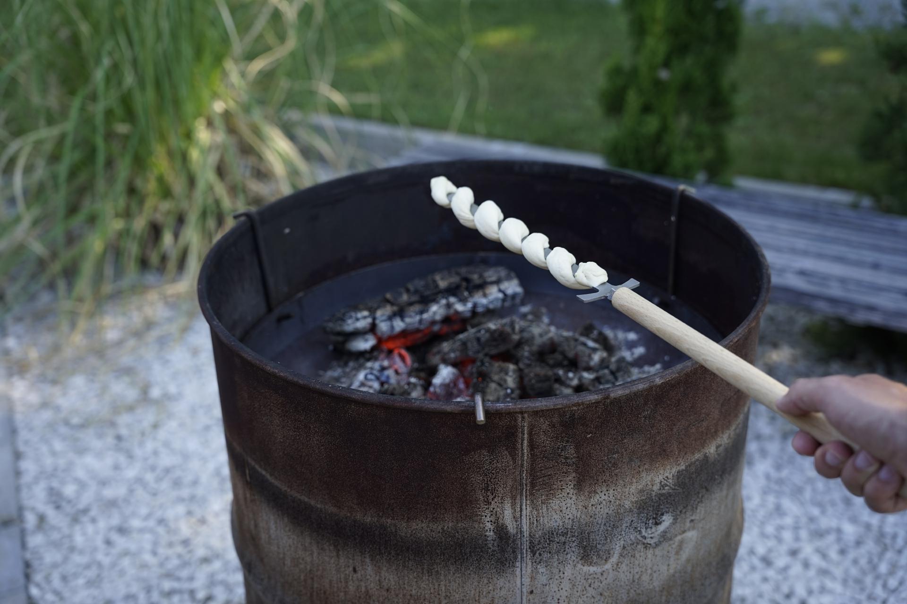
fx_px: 1129
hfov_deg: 43.8
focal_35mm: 45
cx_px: 454
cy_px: 302
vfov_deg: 30.0
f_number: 3.2
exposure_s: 1/200
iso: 125
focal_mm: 44.8
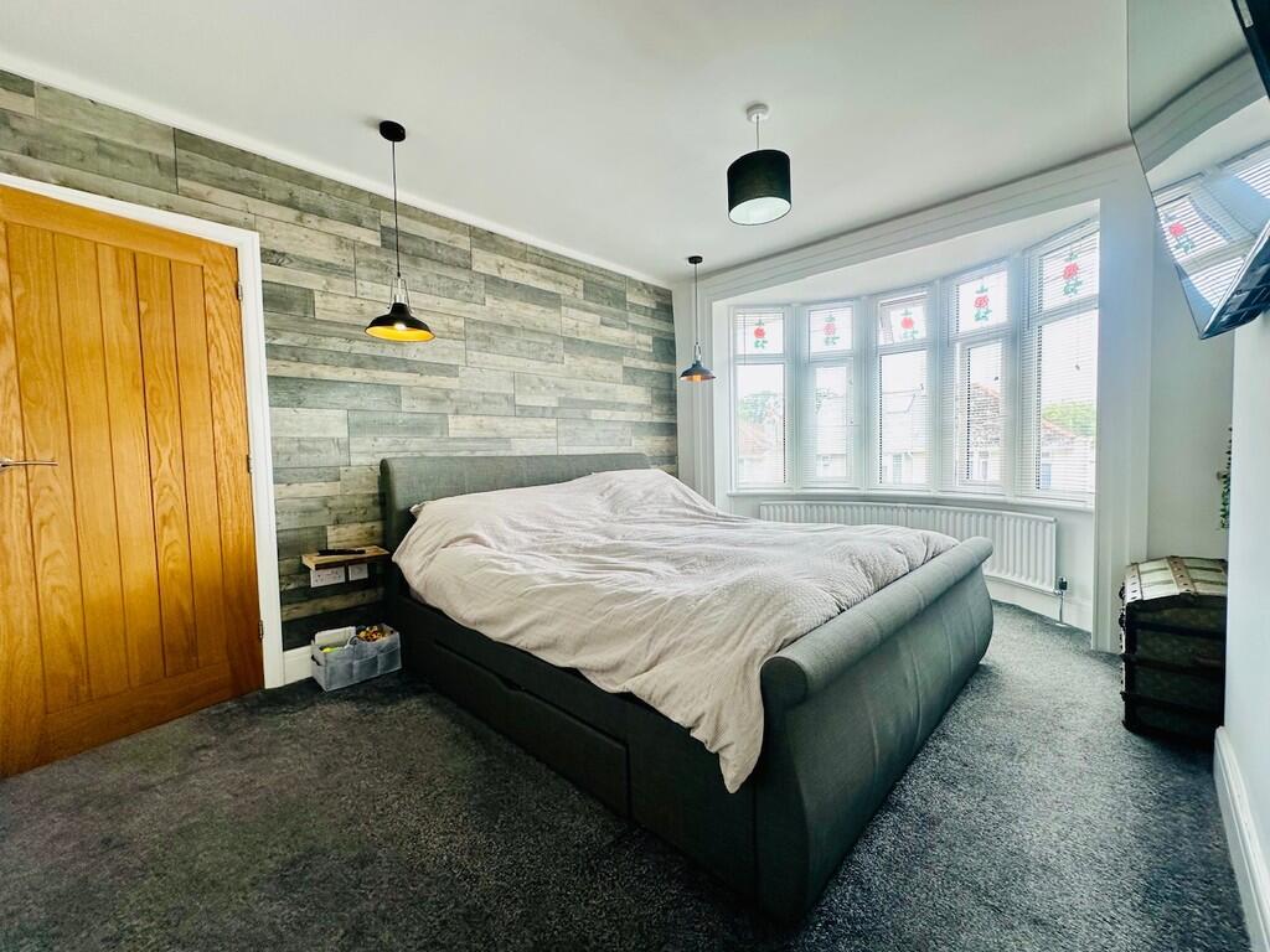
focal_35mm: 14
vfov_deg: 85.7
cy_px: 476
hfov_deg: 102.1
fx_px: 514
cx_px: 635
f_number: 2.2
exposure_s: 1/100
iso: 160
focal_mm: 2.22
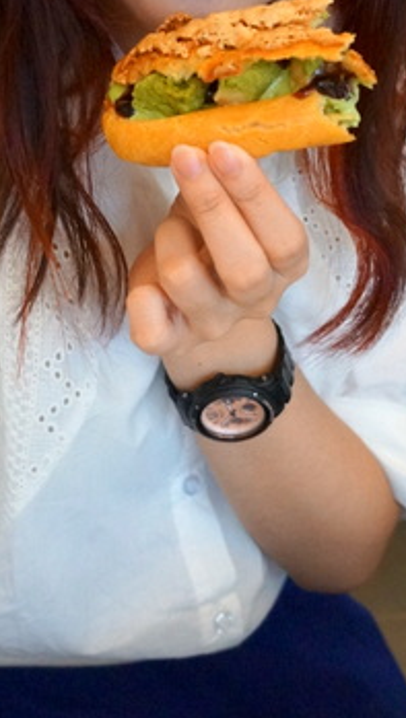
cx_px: 172
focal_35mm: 46
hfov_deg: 26.0
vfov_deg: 43.1
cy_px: 175
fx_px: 878
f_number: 4
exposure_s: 1/160
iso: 2000
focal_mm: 16
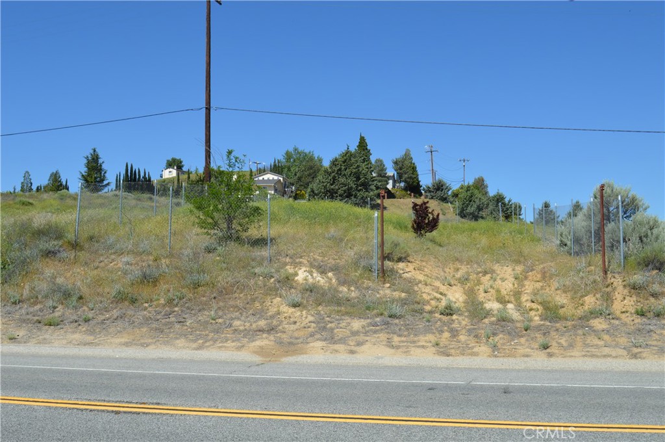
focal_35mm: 36
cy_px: 221
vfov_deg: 36.8
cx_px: 332
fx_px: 664
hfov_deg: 53.2
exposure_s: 1/320
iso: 100
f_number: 9
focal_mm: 24
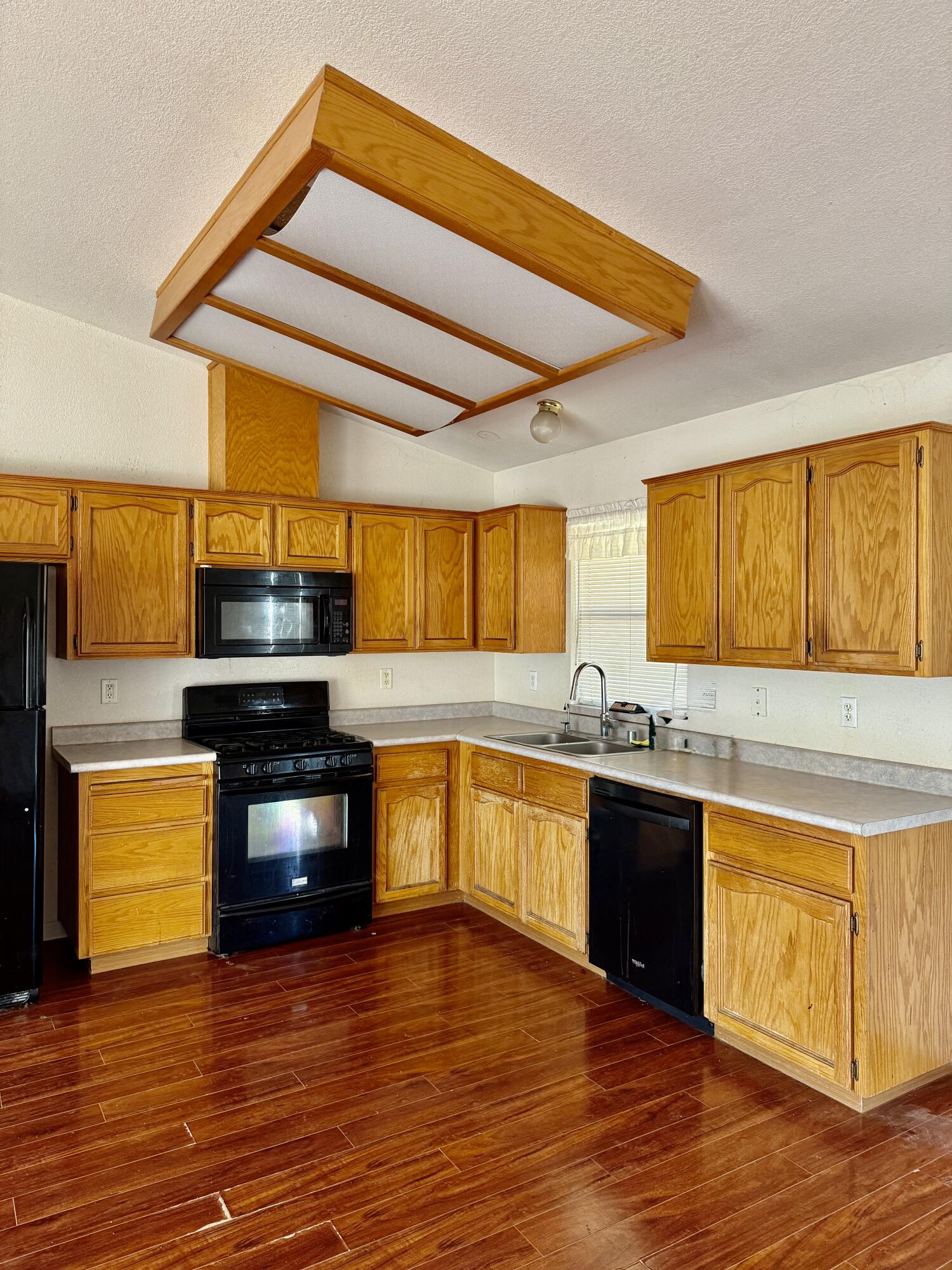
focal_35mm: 24
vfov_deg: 71.6
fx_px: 880
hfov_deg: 56.8
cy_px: 635
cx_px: 476
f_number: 1.78
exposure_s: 1/60
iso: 320
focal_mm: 6.76
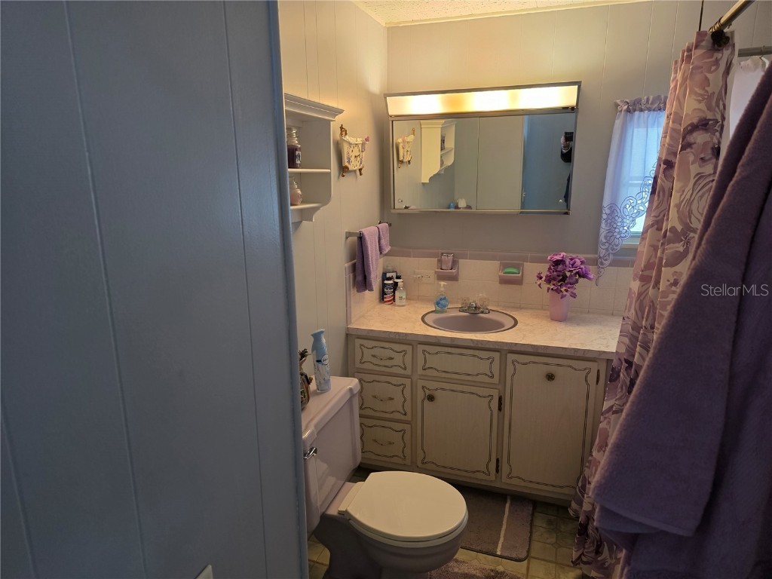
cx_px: 386
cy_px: 290
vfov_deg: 58.9
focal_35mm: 23
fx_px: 513
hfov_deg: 73.9
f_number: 1.7
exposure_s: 1/120
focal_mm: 6.3
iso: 320
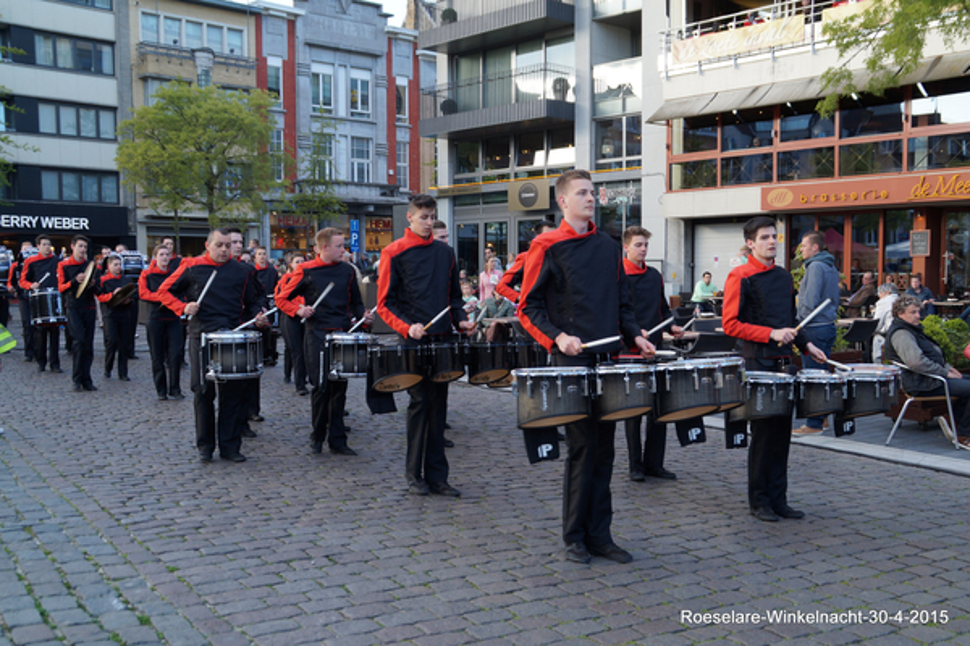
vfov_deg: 36.9
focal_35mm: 36
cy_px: 323
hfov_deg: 53.1
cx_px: 485
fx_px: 970
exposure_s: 1/100
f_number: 5
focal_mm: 24
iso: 200
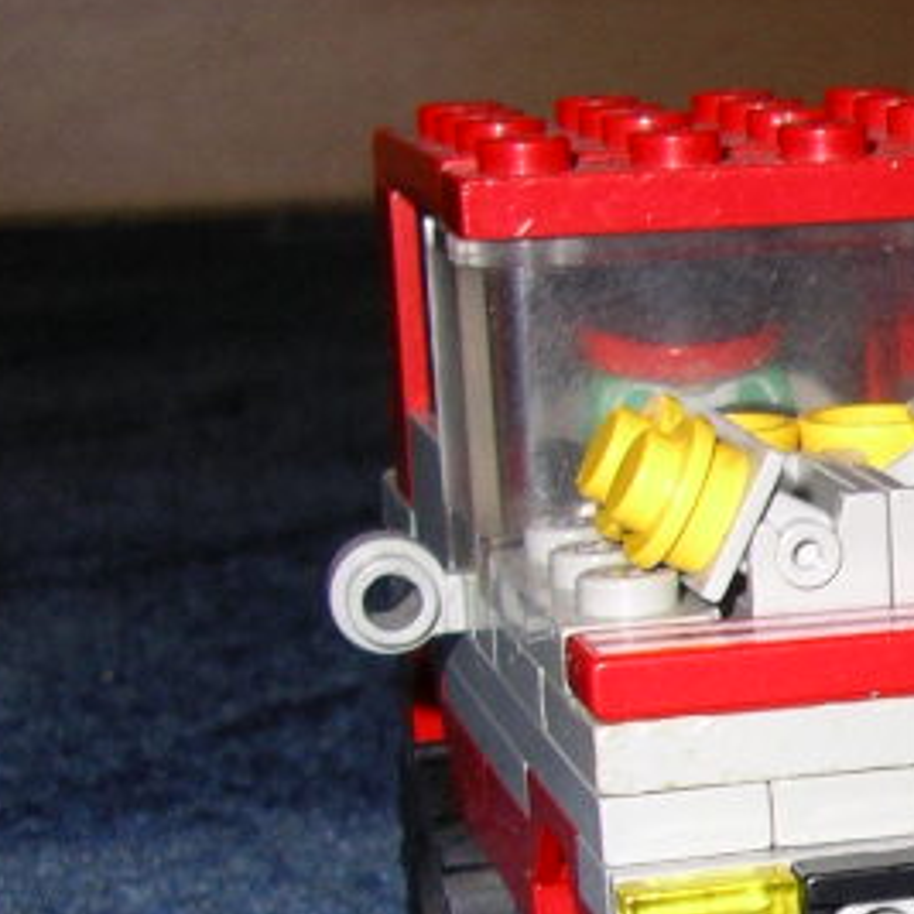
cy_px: 863
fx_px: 3854
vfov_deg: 13.4
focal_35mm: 129
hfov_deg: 12.3
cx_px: 1701
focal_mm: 5.8
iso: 50
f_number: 4.1
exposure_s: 1/60
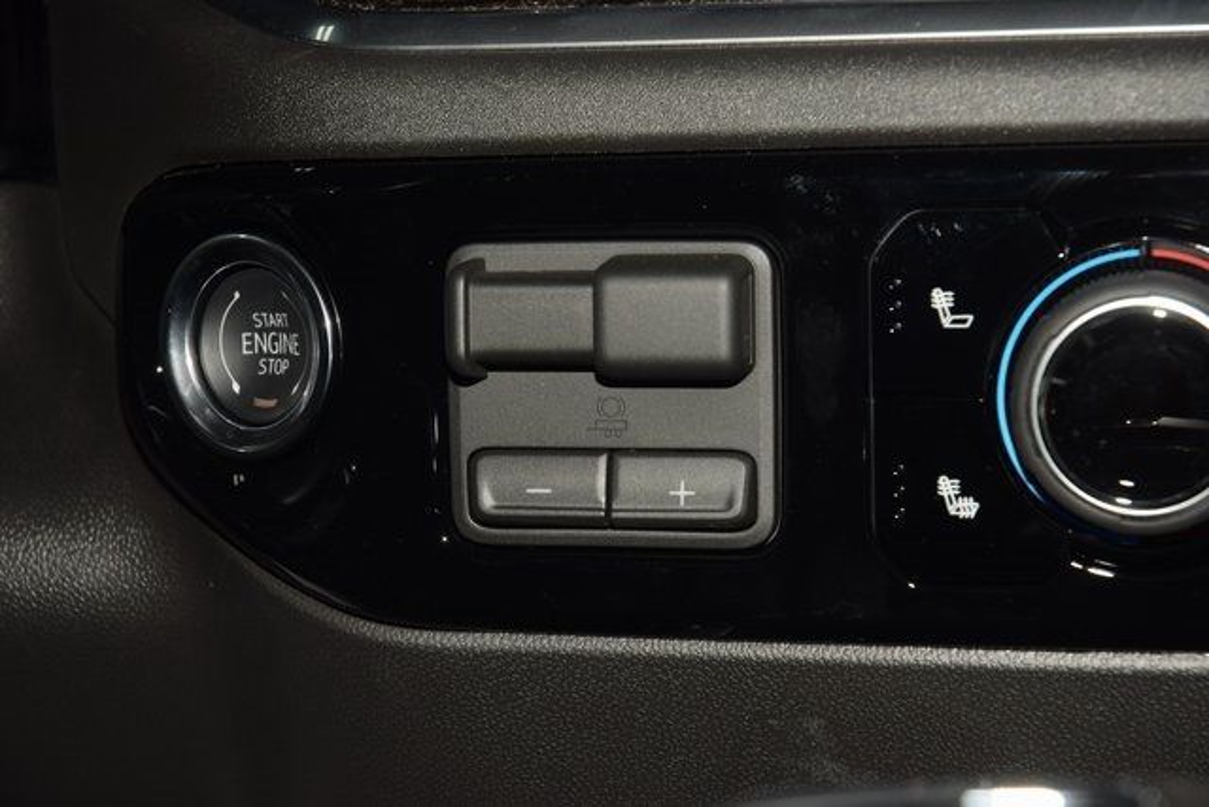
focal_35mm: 105
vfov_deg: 13.0
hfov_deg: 19.5
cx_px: 604
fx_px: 3527
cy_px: 404
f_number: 8
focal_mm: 70
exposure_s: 1/125
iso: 100
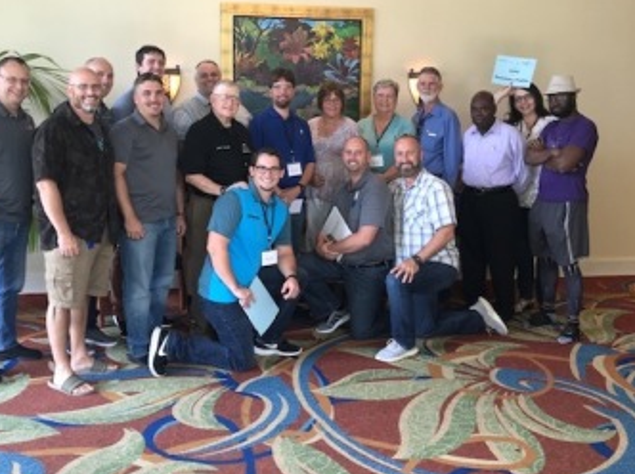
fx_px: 696
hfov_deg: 49.0
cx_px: 312
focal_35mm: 38
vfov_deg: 37.6
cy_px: 209
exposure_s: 1/30
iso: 25
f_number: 1.8
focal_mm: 3.99
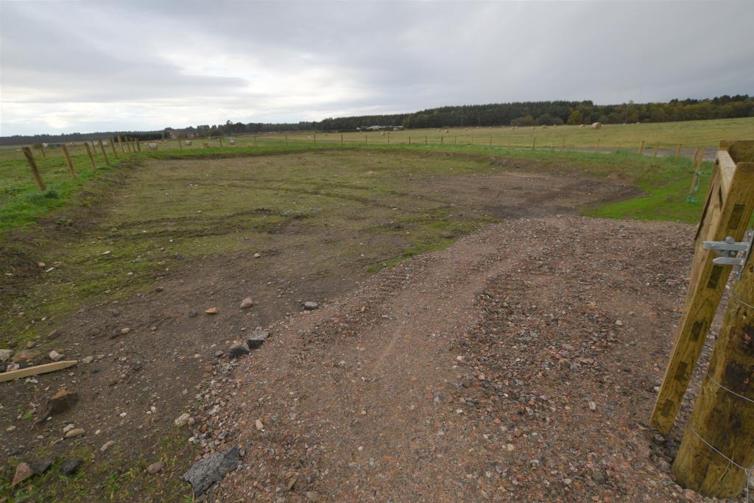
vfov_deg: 77.3
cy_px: 252
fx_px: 314
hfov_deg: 100.4
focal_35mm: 15
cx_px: 377
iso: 200
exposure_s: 1/200
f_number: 6.3
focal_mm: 10
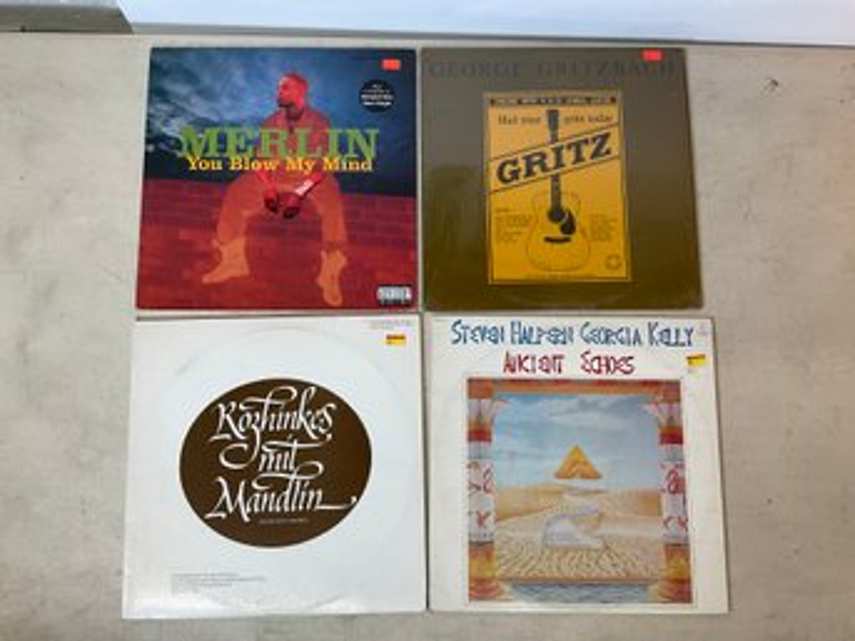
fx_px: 716
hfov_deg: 61.7
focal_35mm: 29
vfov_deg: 48.2
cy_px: 320
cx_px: 428
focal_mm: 3
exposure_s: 1/120
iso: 64
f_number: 1.8
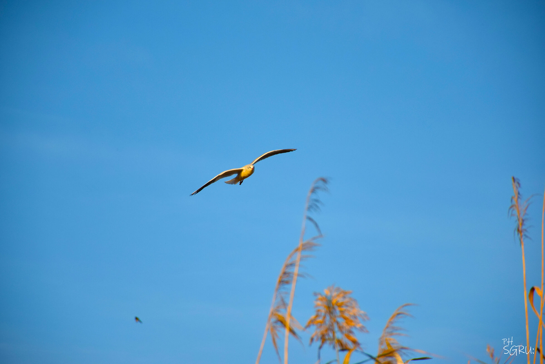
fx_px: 3179
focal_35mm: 210
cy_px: 182
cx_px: 272
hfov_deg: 9.8
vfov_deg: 6.5
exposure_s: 1/3200
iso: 800
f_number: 5.6
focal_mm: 140
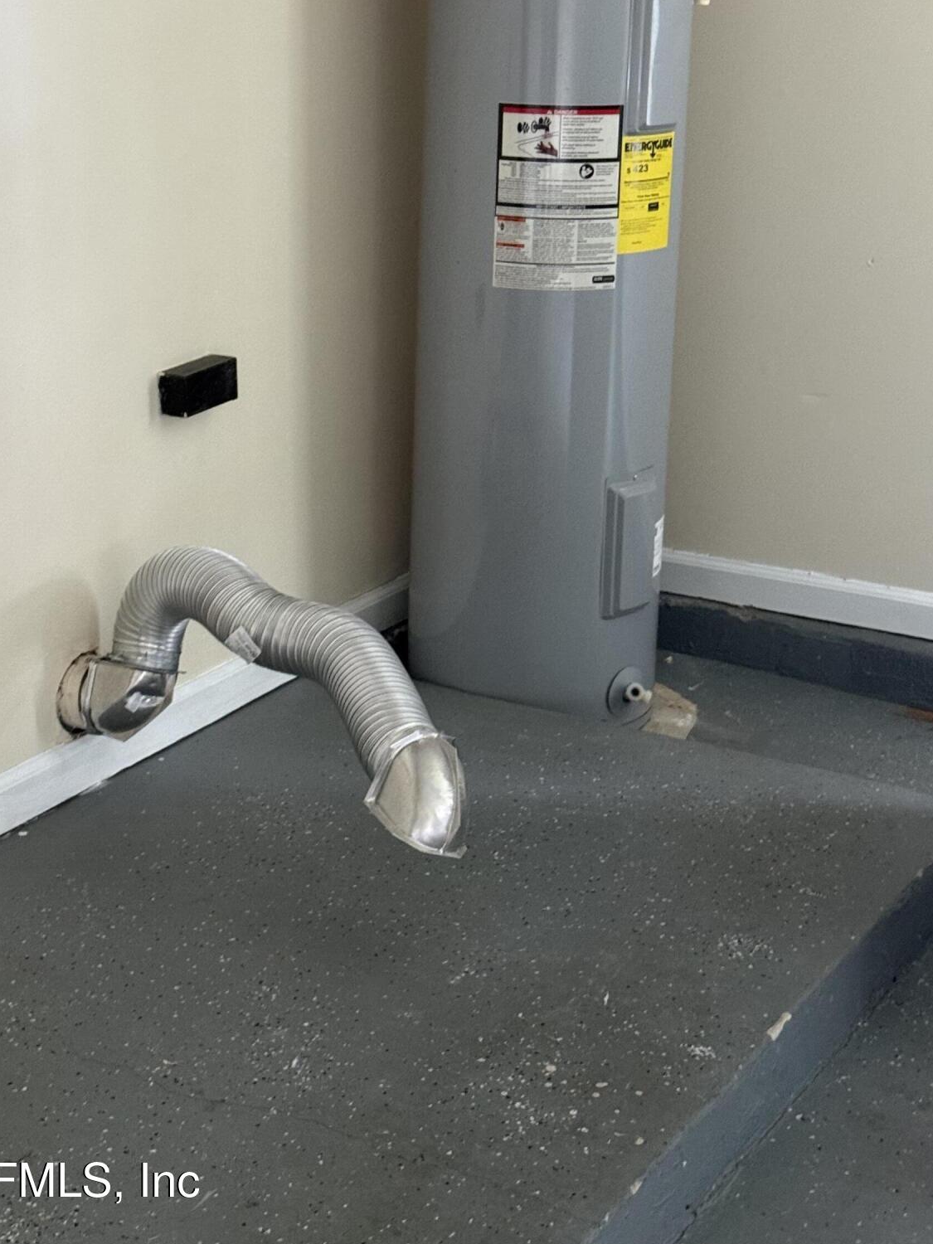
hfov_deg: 22.9
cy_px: 427
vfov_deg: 30.1
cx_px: 393
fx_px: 2300
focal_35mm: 64
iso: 400
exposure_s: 1/40
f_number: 1.78
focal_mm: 6.76
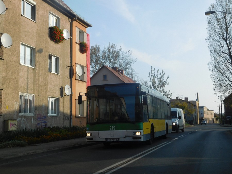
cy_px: 87
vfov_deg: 29.1
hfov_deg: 38.2
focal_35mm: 50
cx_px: 116
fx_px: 335
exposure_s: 1/640
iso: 125
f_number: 4.1
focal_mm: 8.9
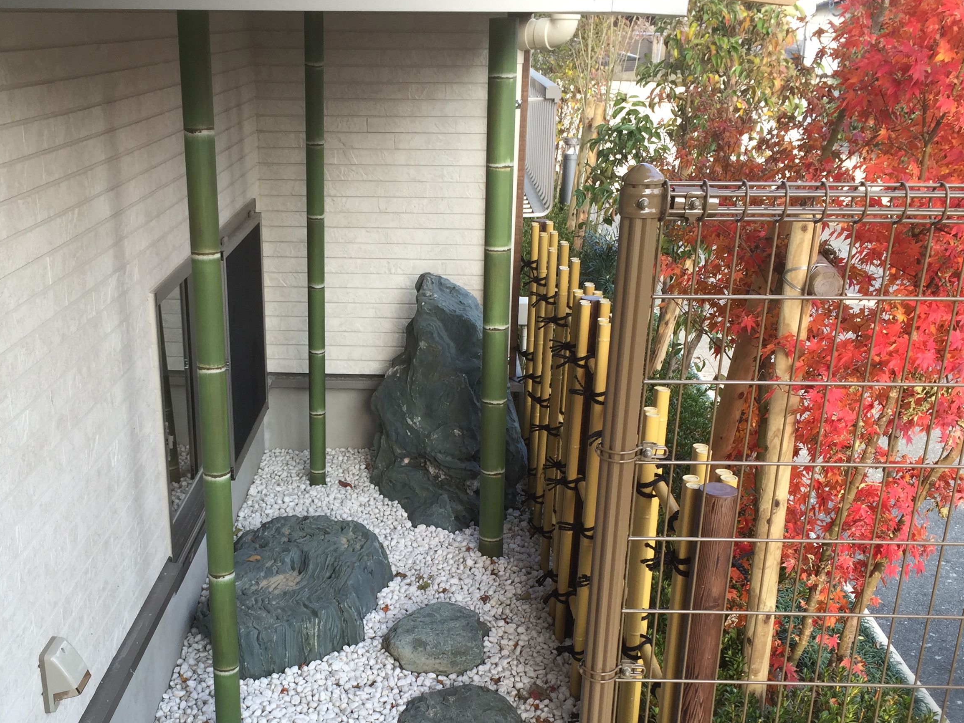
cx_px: 396
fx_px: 1142
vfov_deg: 34.8
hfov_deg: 45.6
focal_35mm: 41
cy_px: 479
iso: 32
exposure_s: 1/149
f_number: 2.2
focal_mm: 4.15
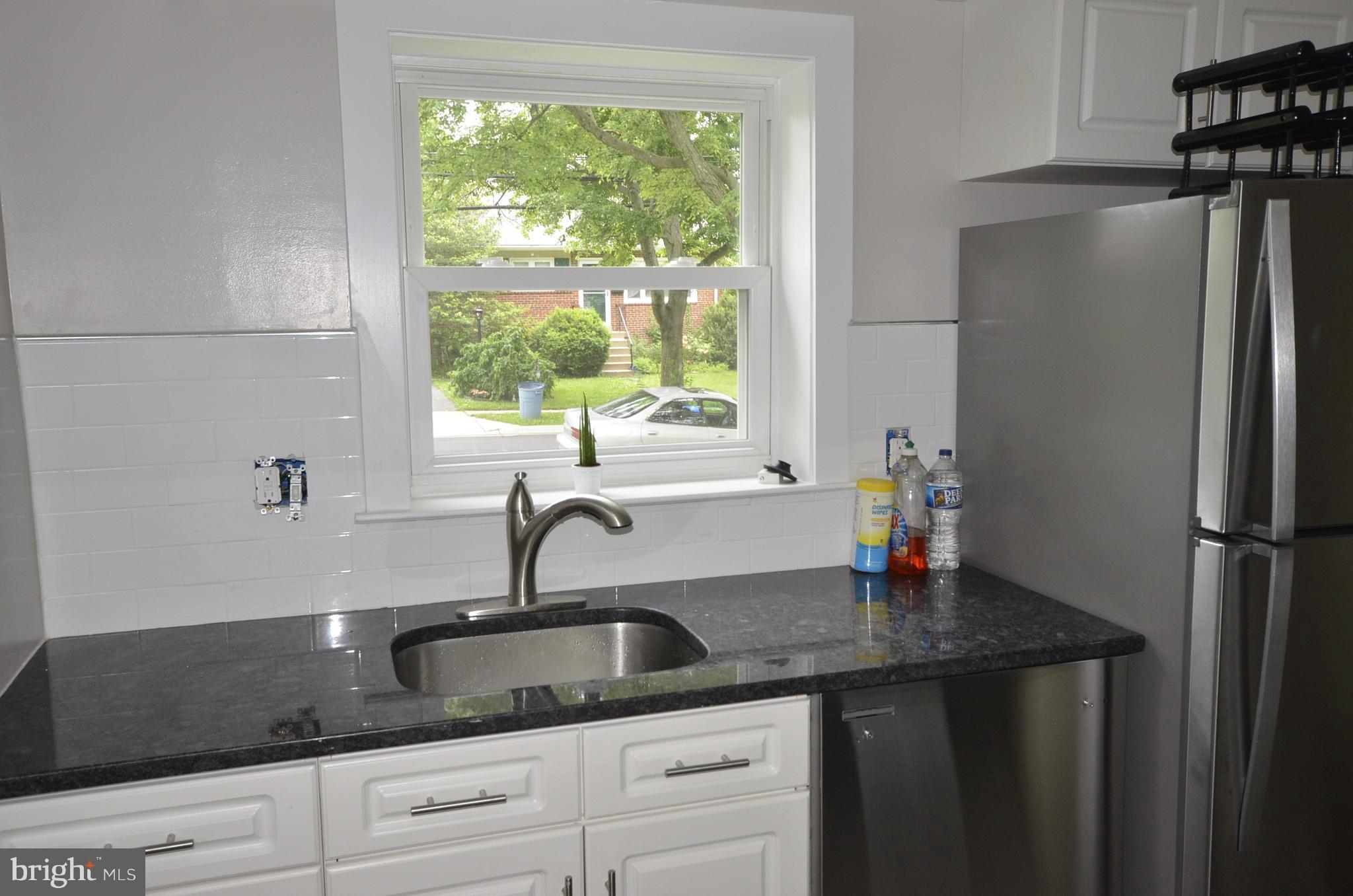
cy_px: 448
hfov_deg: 62.0
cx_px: 676
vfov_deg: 43.4
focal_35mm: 30
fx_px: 1125
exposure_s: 1/60
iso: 800
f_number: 5.6
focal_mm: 20
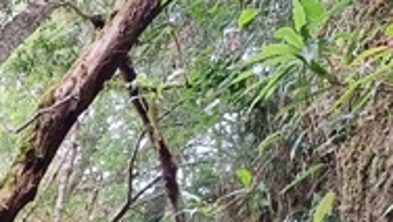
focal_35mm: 87
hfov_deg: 22.8
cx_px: -56
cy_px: 350
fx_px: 907
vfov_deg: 13.0
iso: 320
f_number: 1.8
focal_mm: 4.6
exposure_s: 1/39
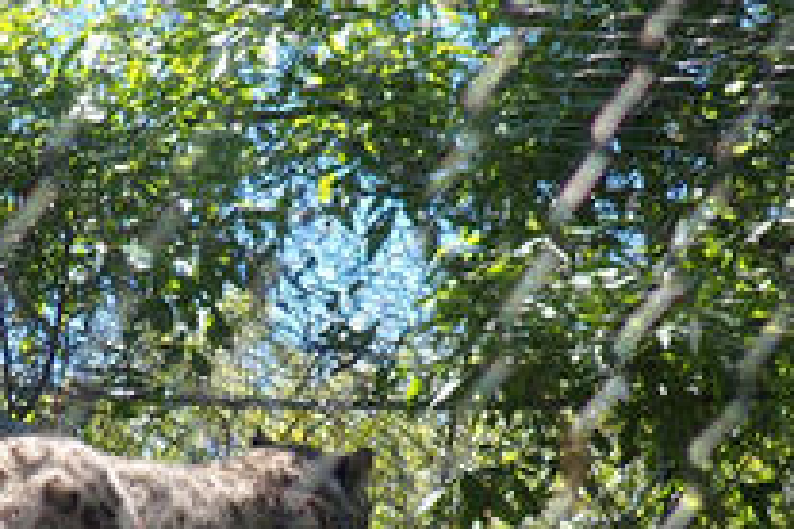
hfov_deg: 3.0
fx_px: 14952
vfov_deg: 2.0
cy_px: 460
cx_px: 165
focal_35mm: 678
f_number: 2.8
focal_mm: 64.3
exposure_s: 1/500
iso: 100
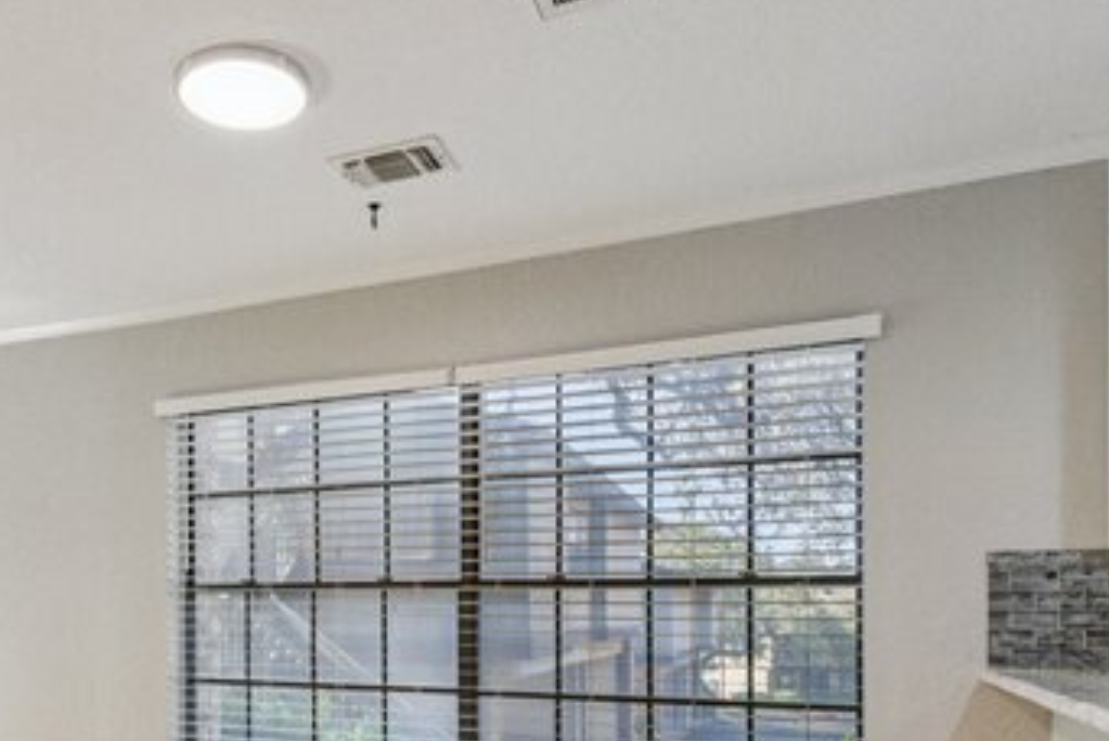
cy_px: 619
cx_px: 322
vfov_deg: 41.3
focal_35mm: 30
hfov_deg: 59.6
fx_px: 925
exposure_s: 1/200
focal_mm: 16
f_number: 8
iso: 6400
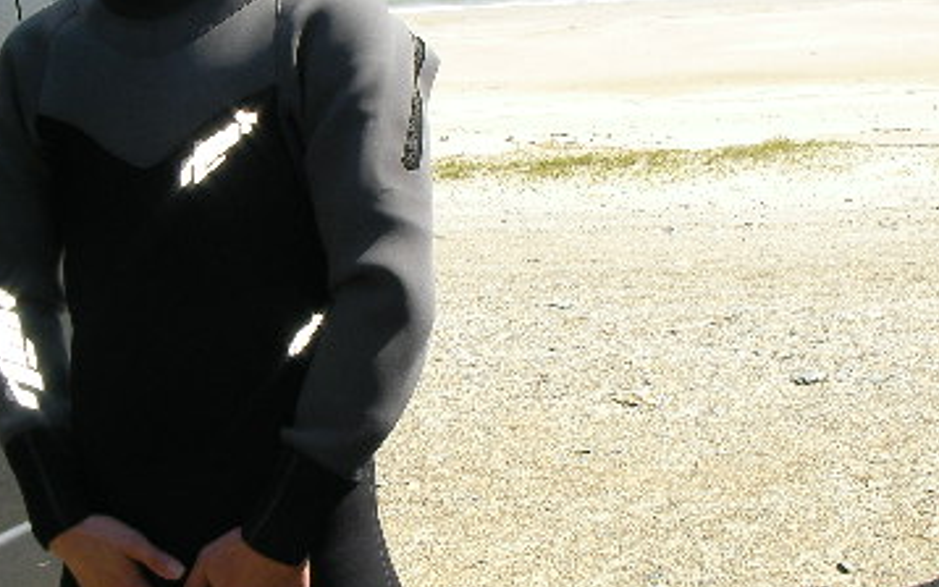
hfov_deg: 28.4
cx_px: 336
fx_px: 1843
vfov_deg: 18.1
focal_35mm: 72
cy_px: 244
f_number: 4.5
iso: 50
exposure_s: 1/255
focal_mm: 6.3
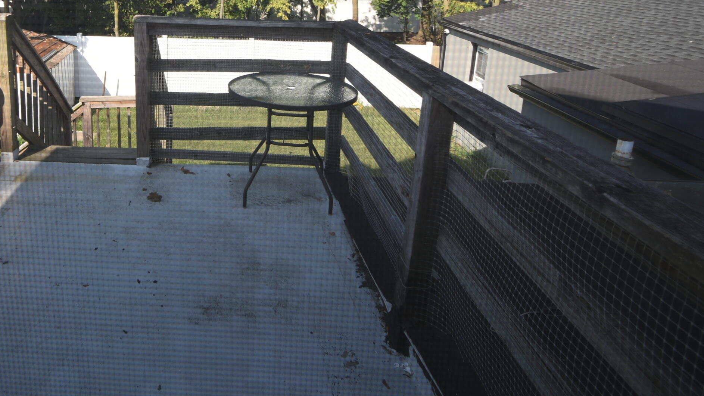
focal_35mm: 25
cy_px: 50
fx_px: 467
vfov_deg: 42.7
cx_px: 187
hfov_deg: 69.7
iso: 100
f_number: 5.6
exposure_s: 1/200
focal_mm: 10
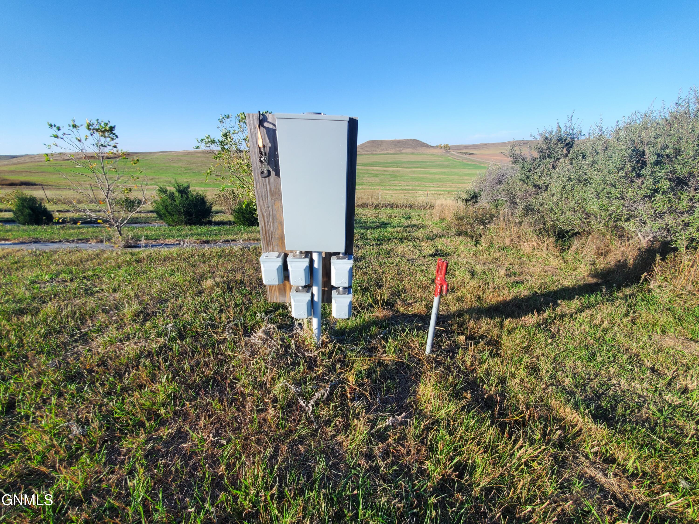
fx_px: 263
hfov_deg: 106.2
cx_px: 350
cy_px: 262
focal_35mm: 13
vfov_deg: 89.9
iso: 50
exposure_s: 1/518
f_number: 2.2
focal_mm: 1.8
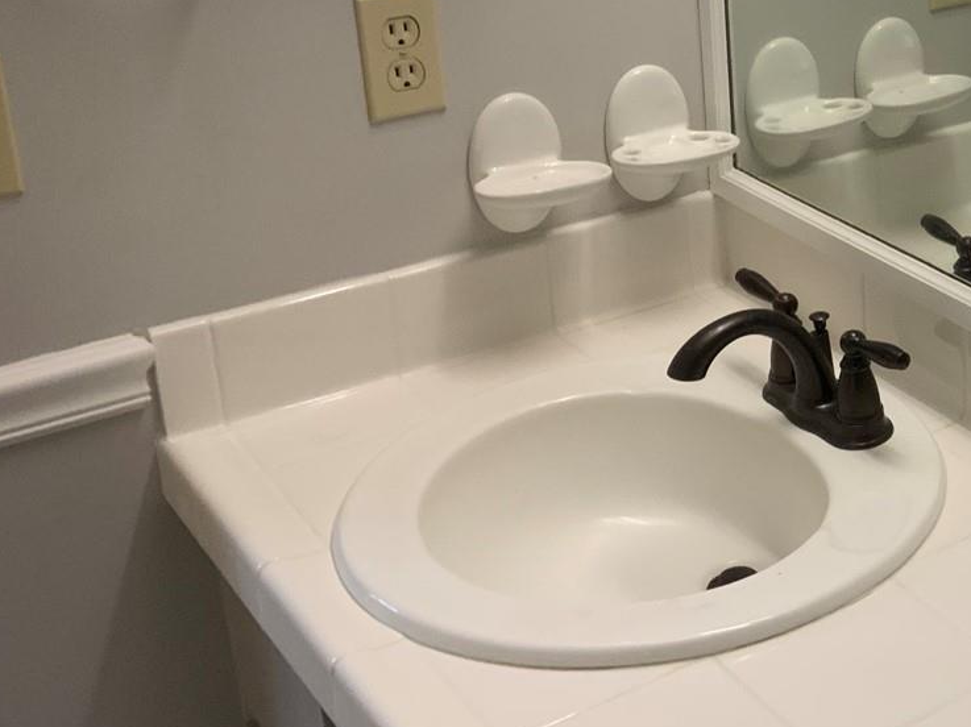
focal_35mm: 63
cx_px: 1042
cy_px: 167
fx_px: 1766
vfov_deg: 23.0
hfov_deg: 28.2
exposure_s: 1/60
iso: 80
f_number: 1.8
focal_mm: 3
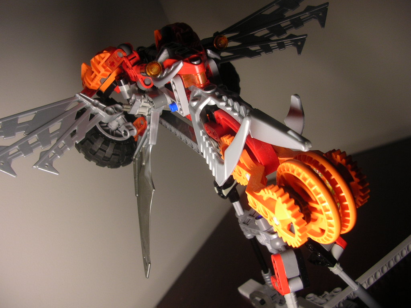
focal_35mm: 35
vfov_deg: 40.7
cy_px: 154
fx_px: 416
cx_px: 206
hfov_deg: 52.6
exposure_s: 1/62.2
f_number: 2.8
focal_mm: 5.8
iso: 50
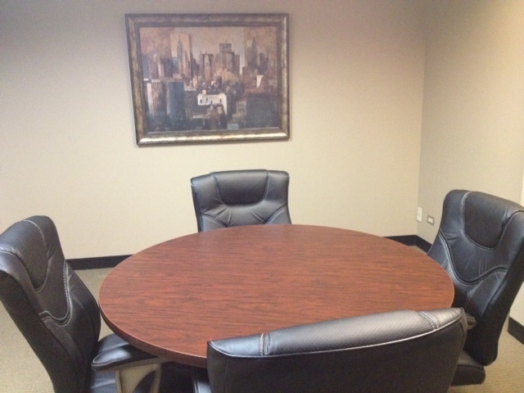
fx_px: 530
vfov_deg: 40.7
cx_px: 262
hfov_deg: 52.6
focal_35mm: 35
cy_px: 196
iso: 400
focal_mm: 4.28
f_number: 2.4
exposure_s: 1/20
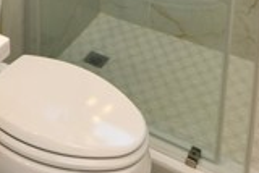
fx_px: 432
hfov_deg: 32.1
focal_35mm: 60
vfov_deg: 18.4
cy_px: -129
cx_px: 37
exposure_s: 1/60
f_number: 4
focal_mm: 10
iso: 200
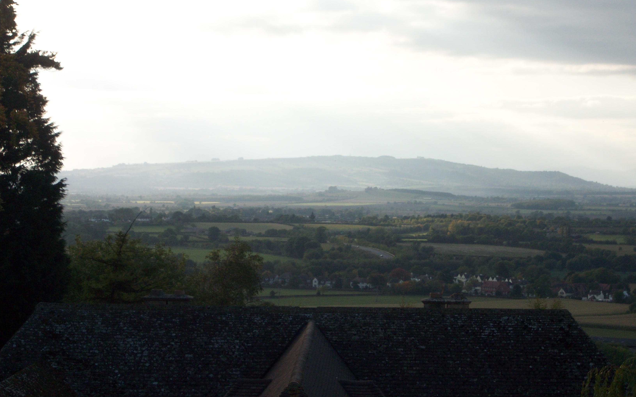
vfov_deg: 12.0
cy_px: 197
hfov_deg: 19.1
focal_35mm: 109
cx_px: 320
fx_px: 1889
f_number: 5.1
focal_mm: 17.1
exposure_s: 1/322
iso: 64
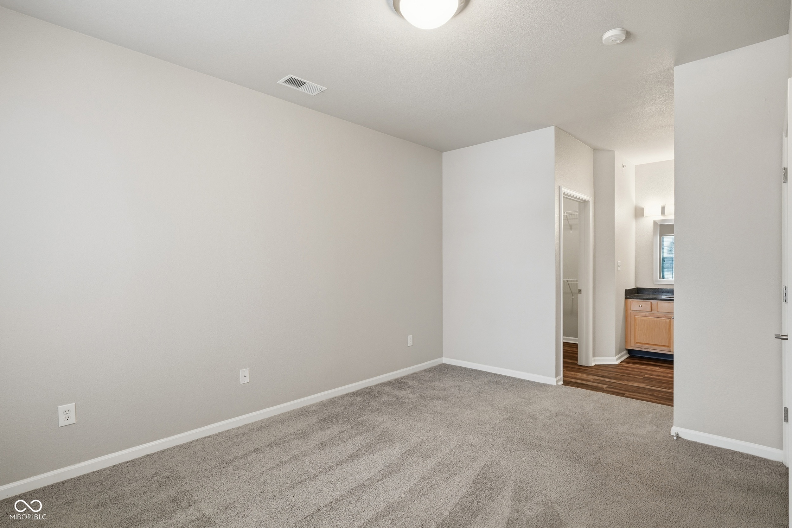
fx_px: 407
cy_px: 264
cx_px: 396
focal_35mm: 18
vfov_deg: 66.0
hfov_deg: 88.4
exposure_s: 1/20
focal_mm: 18.5
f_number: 7.1
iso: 800
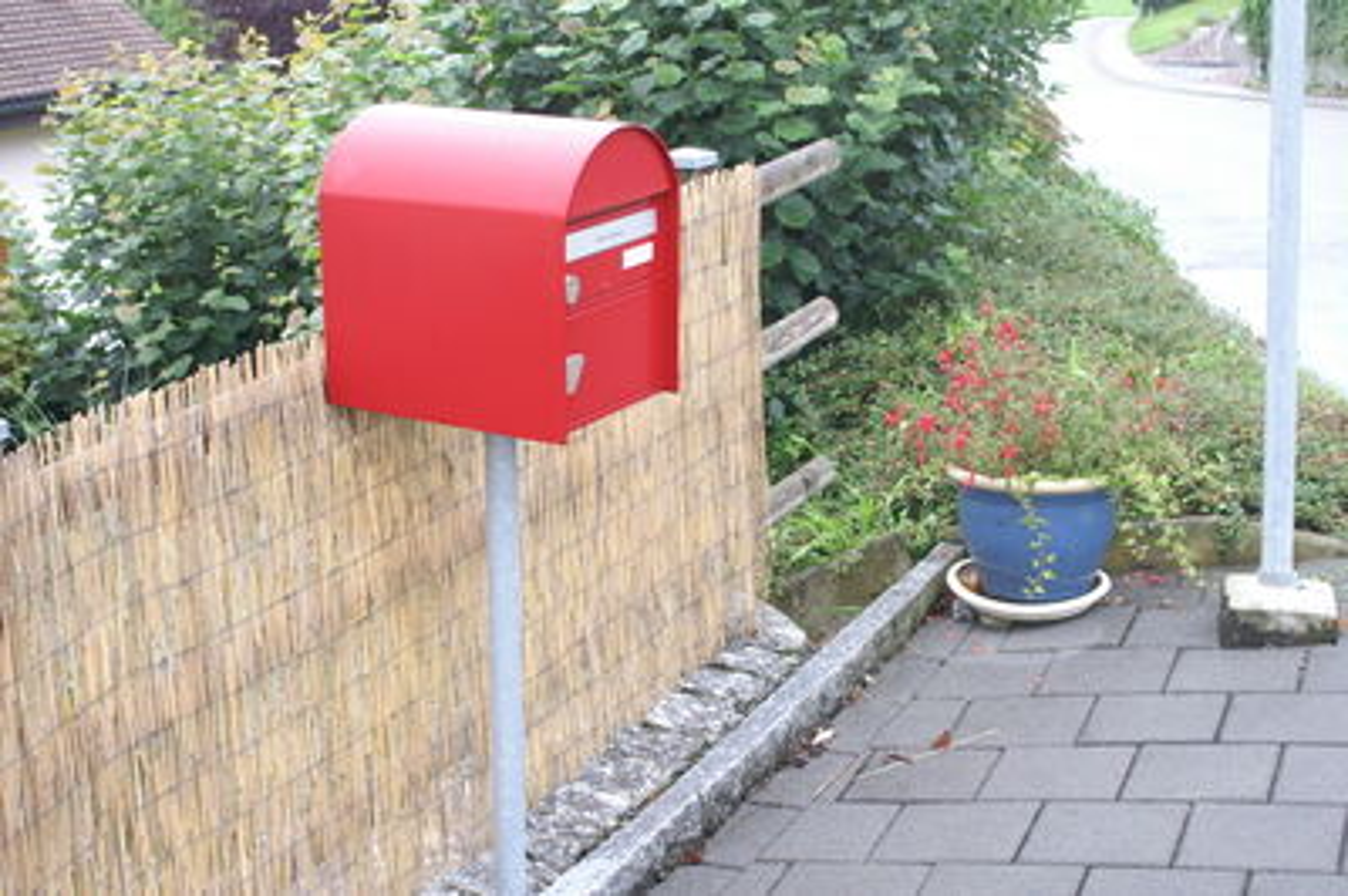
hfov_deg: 37.9
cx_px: 674
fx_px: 1964
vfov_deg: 25.7
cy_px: 448
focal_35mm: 52
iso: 100
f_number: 5.6
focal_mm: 35
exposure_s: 1/80
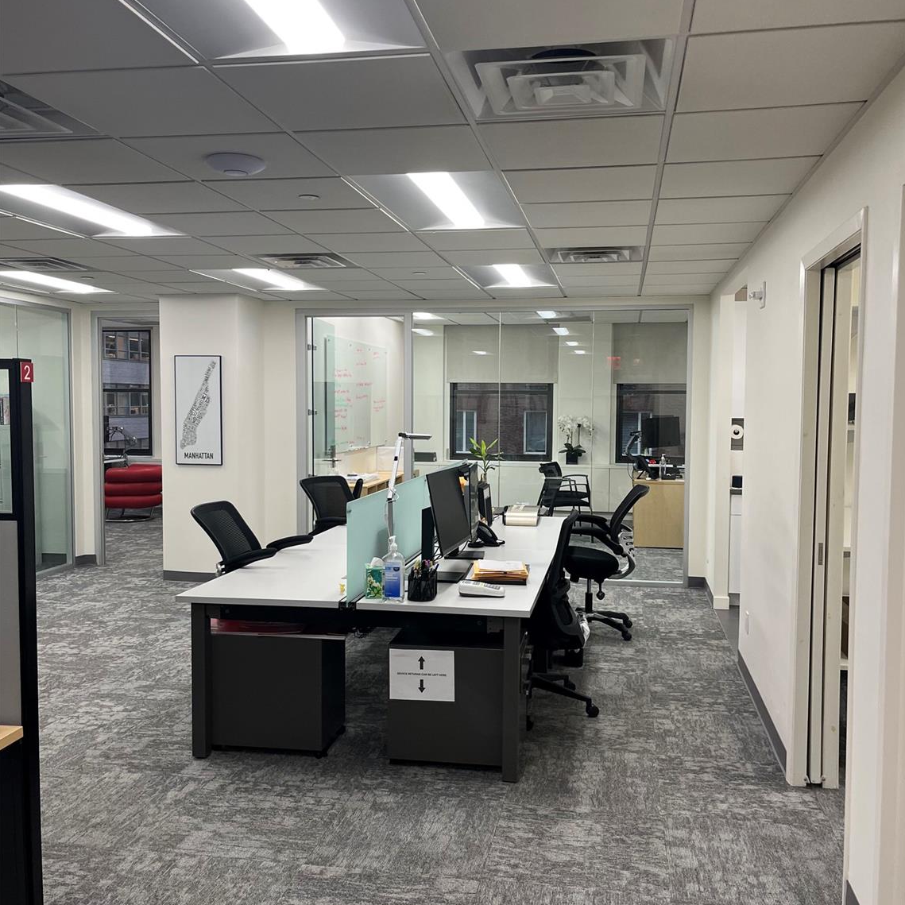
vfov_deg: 52.5
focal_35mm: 31
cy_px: 454
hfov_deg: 52.5
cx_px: 455
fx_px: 917
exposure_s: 1/120
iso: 80
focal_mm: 5.1
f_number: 1.6
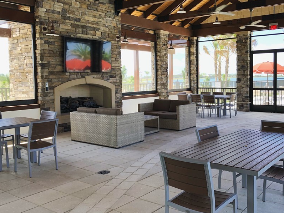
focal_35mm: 36
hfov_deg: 51.0
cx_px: 169
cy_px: 93
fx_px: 295
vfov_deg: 39.6
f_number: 1.8
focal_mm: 4
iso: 25
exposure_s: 1/120
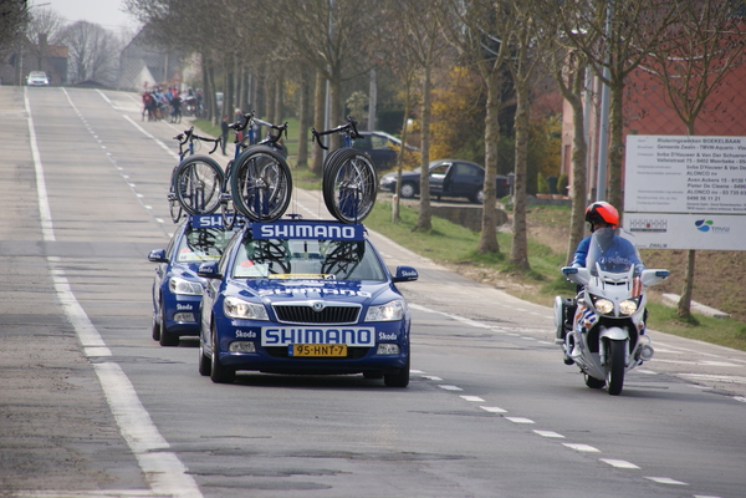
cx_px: 373
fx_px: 6216
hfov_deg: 6.9
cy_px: 249
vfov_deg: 4.6
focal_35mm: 300
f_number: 7.1
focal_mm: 200
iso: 100
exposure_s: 1/320
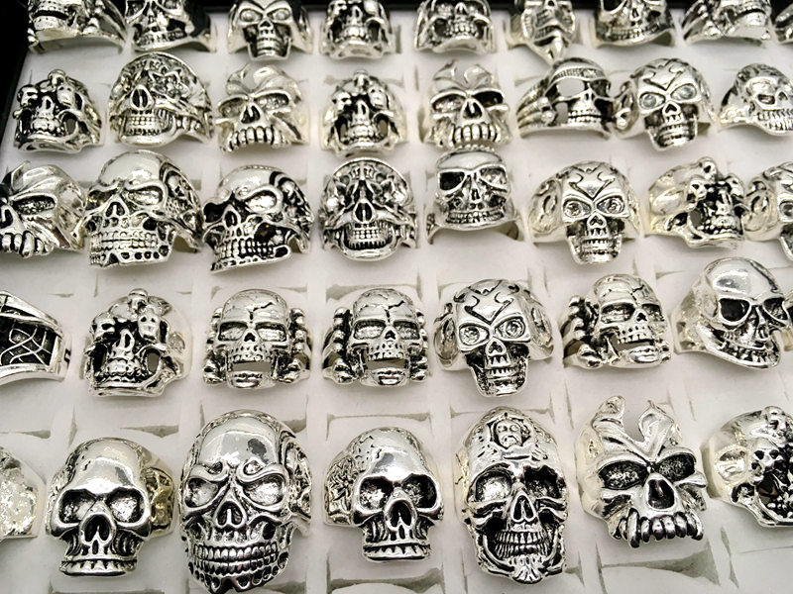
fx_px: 664
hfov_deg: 61.7
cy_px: 297
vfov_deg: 48.2
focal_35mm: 29
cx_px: 396
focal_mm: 4.15
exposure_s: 1/33
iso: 25
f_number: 2.2
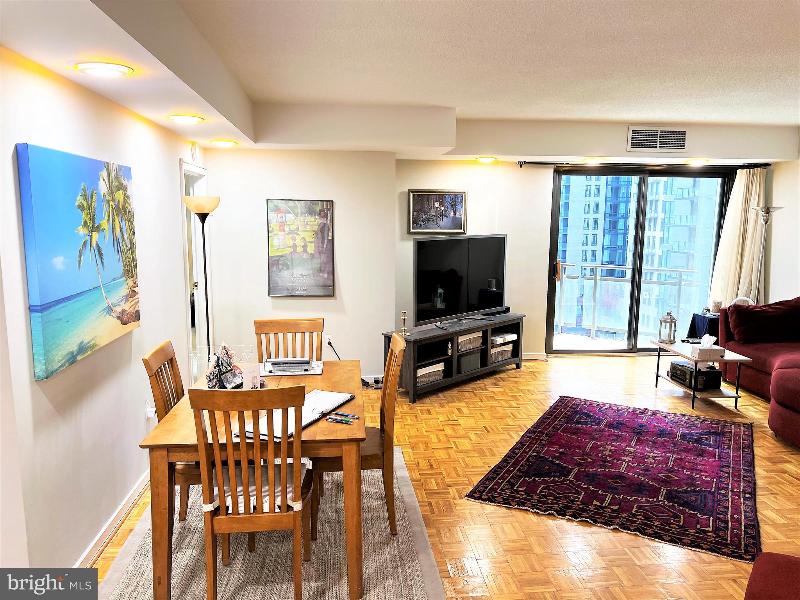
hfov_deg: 67.3
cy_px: 300
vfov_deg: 53.1
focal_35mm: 26
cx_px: 400
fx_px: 601
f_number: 1.5
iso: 100
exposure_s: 1/120
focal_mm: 5.7
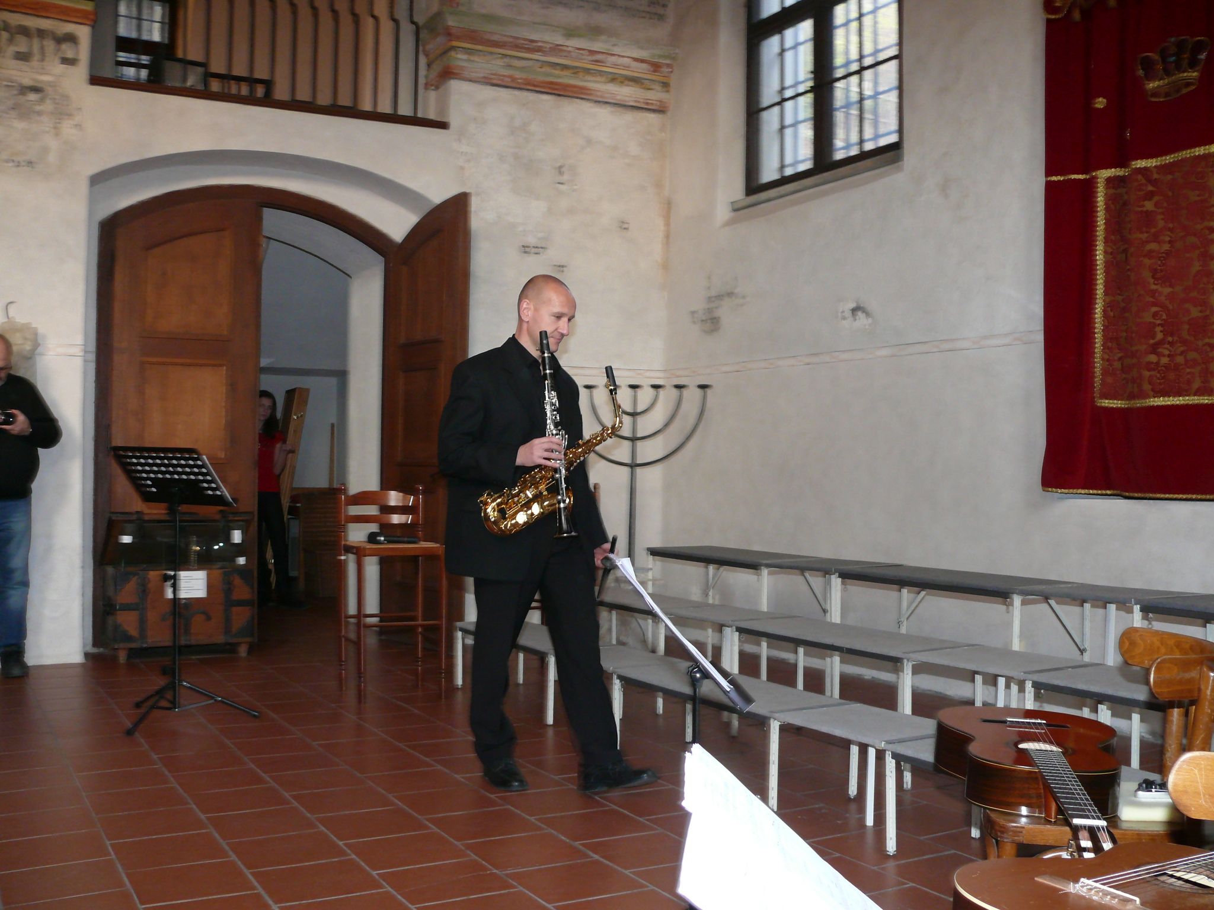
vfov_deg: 38.7
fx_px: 1298
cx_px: 607
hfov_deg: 50.1
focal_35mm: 37
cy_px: 455
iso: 200
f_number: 2.8
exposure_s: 1/30
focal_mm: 7.9
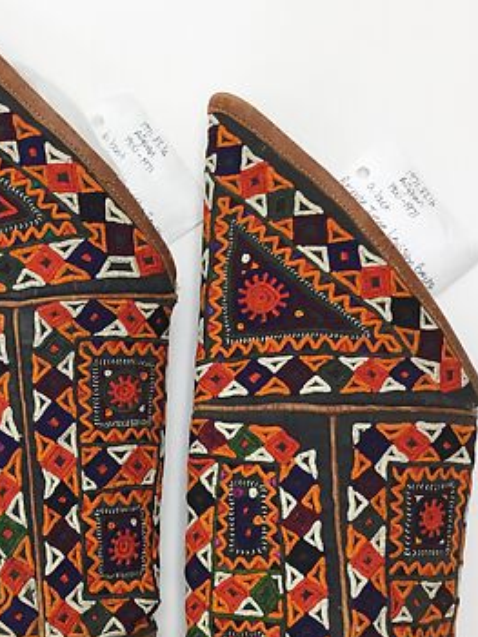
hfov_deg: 27.1
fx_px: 976
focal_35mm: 53
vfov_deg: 35.6
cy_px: 454
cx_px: 107
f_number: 2.4
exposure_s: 1/30
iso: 25
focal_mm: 3.3
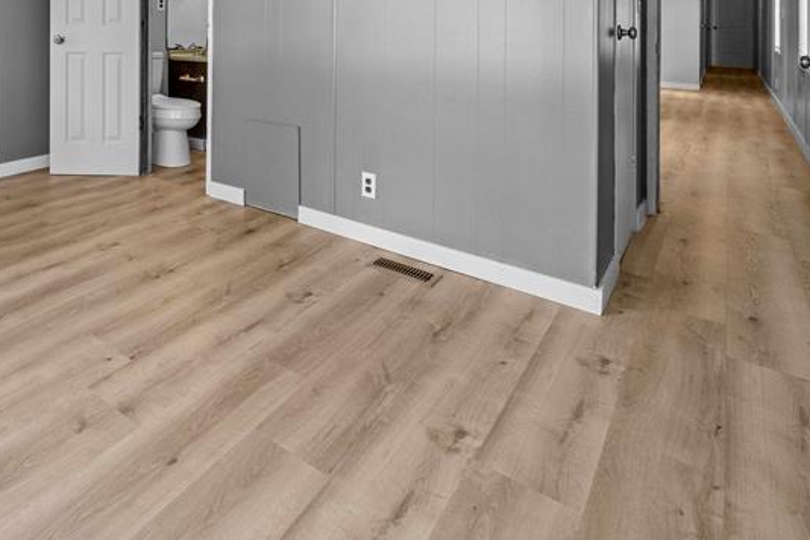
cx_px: 212
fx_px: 517
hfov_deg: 71.4
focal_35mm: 23
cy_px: 86
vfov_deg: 50.7
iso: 1250
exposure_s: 1/30
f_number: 5.6
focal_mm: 12
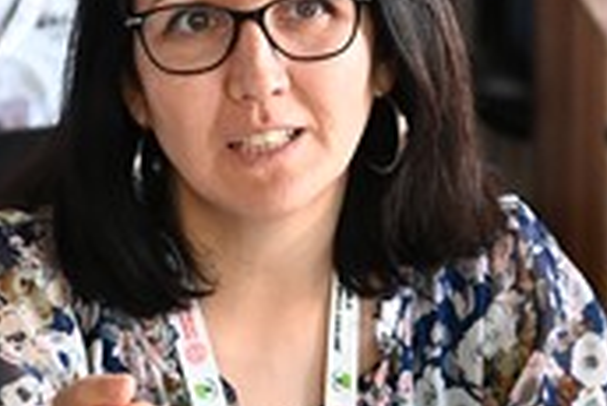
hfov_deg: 11.8
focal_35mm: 174
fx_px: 2936
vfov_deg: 7.9
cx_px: 349
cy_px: 120
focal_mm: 50
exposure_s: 1/200
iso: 5600
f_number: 3.2
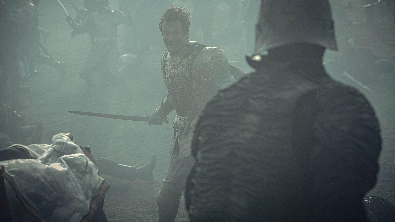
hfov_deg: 25.9
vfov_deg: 14.7
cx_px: 198
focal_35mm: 82
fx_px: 859
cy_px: 98
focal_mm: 78
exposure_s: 1/1000
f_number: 4
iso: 250
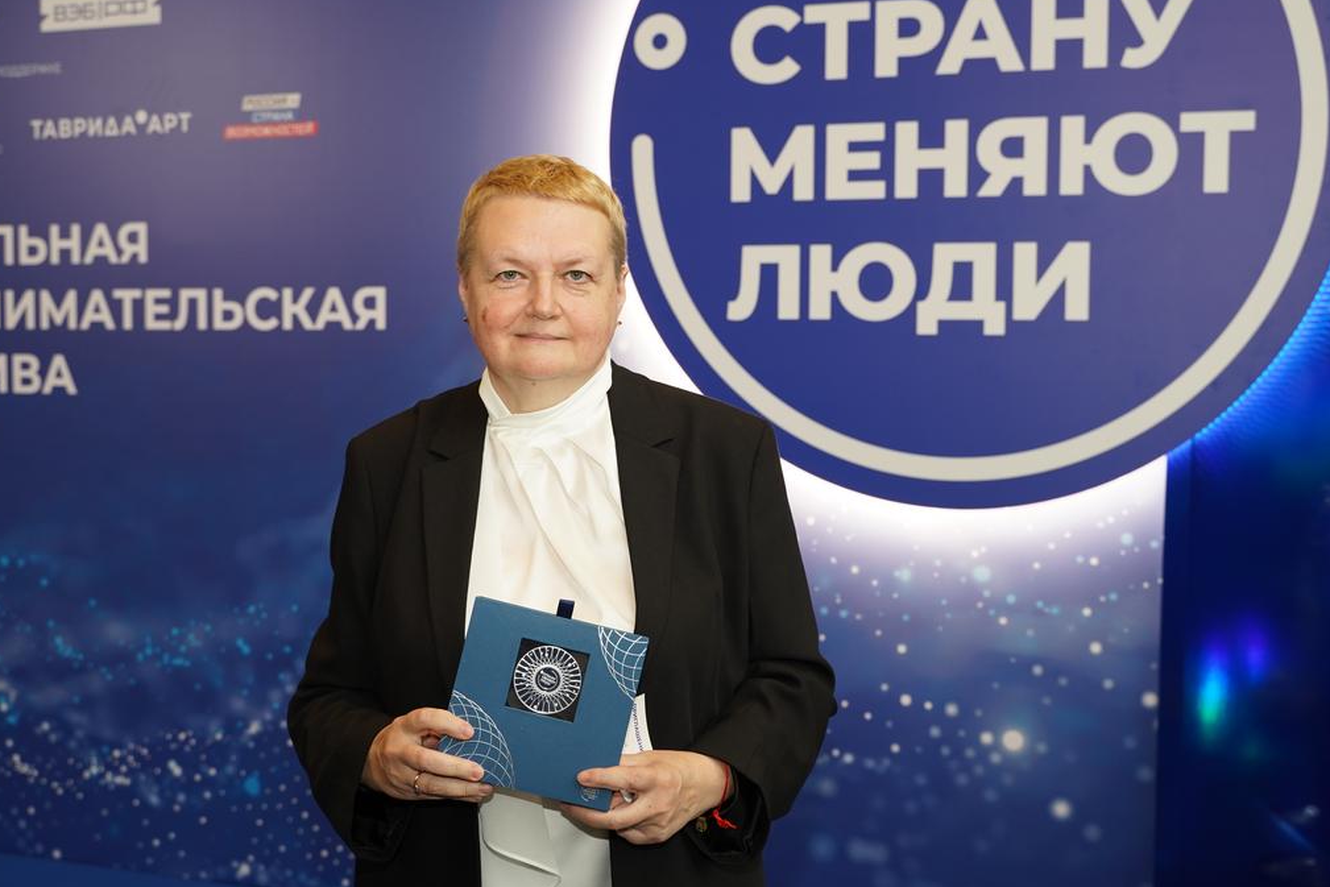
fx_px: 1626
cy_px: 428
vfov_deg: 30.5
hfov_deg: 44.5
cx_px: 689
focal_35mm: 44
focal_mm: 37
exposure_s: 1/200
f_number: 4.5
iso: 800
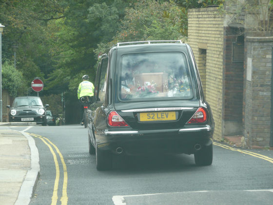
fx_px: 1246
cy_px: 102
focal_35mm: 158
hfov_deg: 12.5
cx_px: 136
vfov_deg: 9.4
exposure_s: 1/60
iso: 100
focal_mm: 26
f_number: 4.8
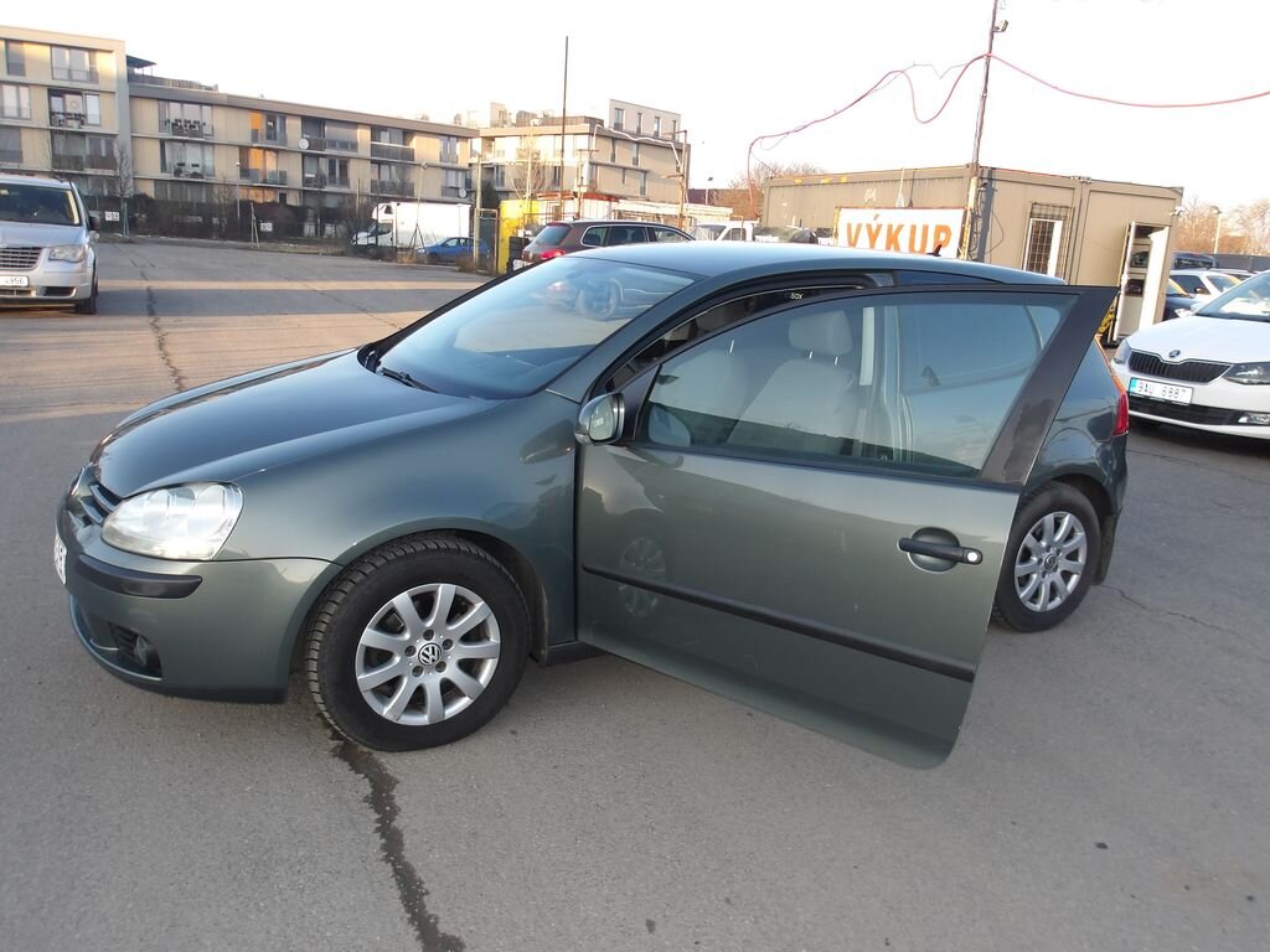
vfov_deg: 51.4
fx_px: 991
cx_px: 635
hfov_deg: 65.3
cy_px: 476
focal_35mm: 27
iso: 100
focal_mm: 4.9
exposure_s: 1/191
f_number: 3
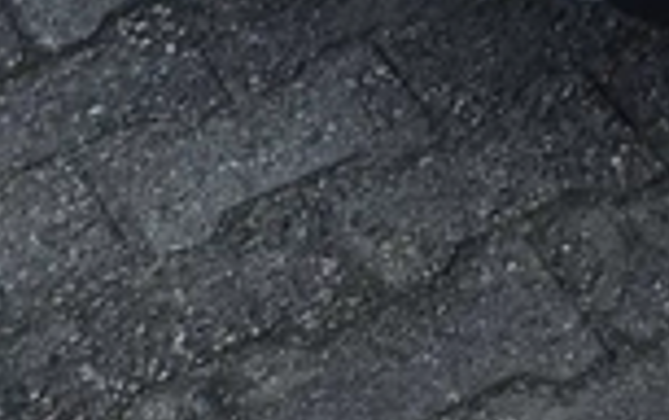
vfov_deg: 7.0
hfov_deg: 11.2
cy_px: -1046
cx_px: 1544
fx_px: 2902
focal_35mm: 159
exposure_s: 1/806
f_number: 1.8
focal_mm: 5.4
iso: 25
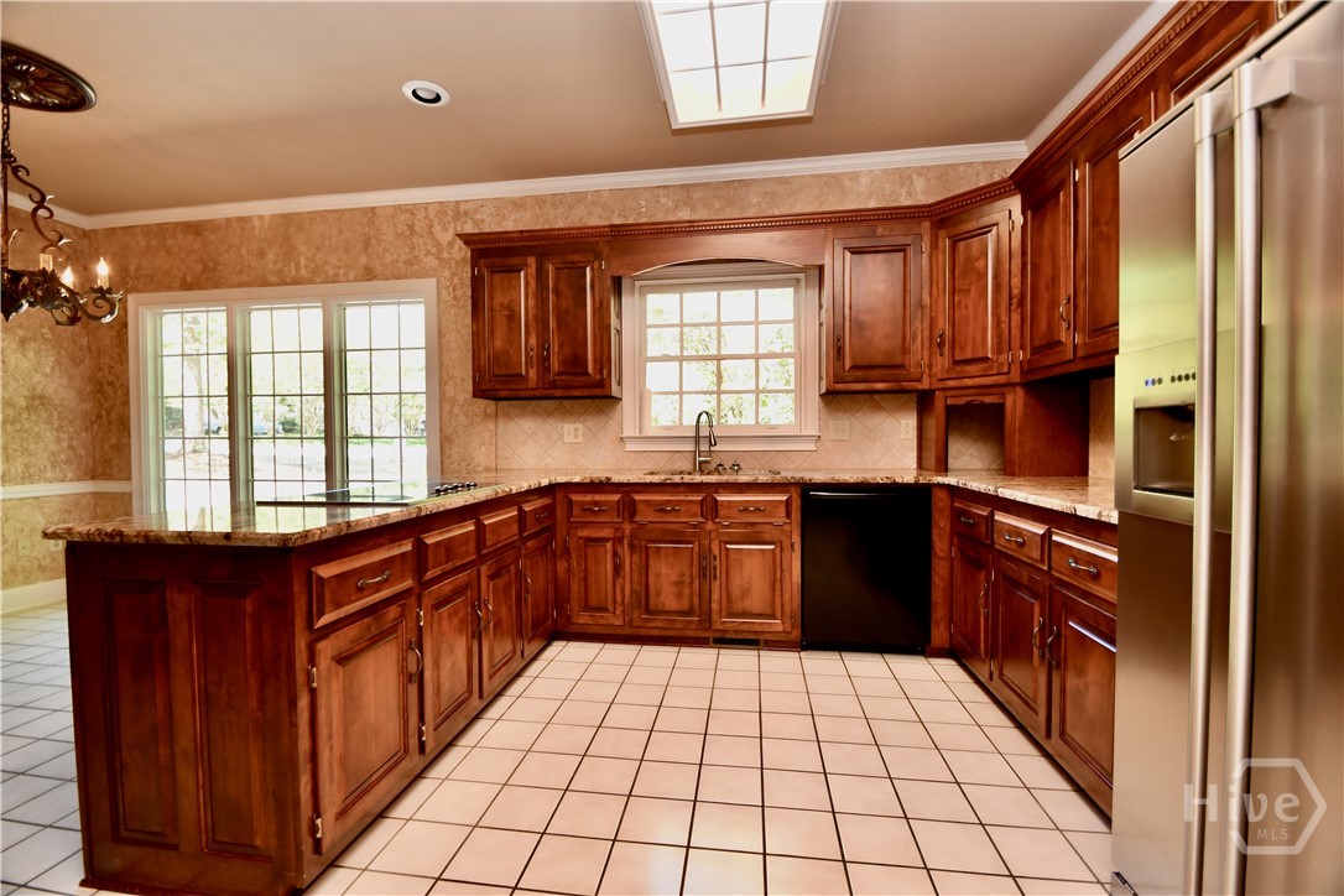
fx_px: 560
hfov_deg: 100.4
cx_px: 672
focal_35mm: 15
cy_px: 448
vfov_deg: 77.3
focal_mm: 10
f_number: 4
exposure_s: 1/60
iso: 450
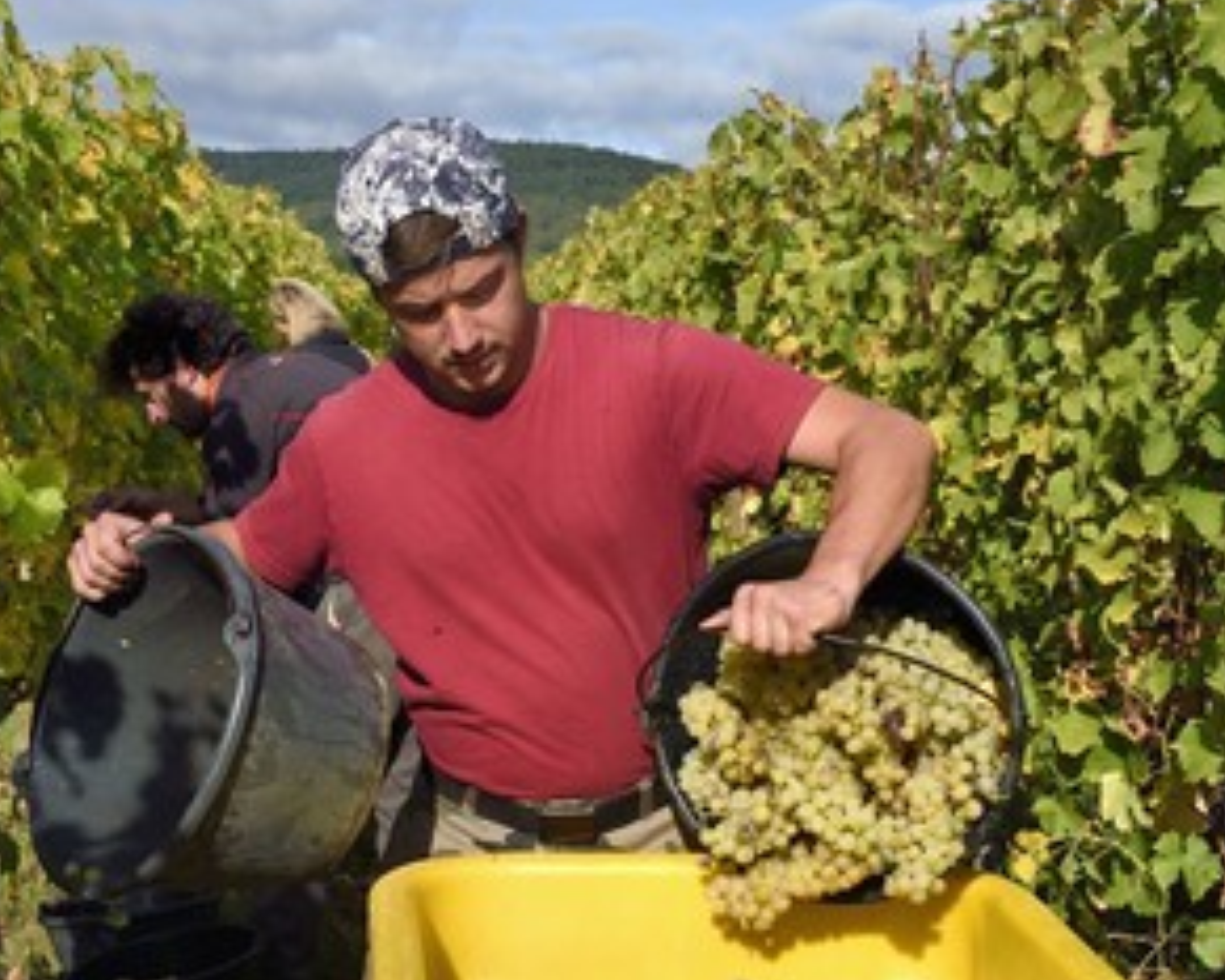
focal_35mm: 61
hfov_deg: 30.9
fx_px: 2212
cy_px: 564
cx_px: 602
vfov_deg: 25.0
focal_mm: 45
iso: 200
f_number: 10
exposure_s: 1/400
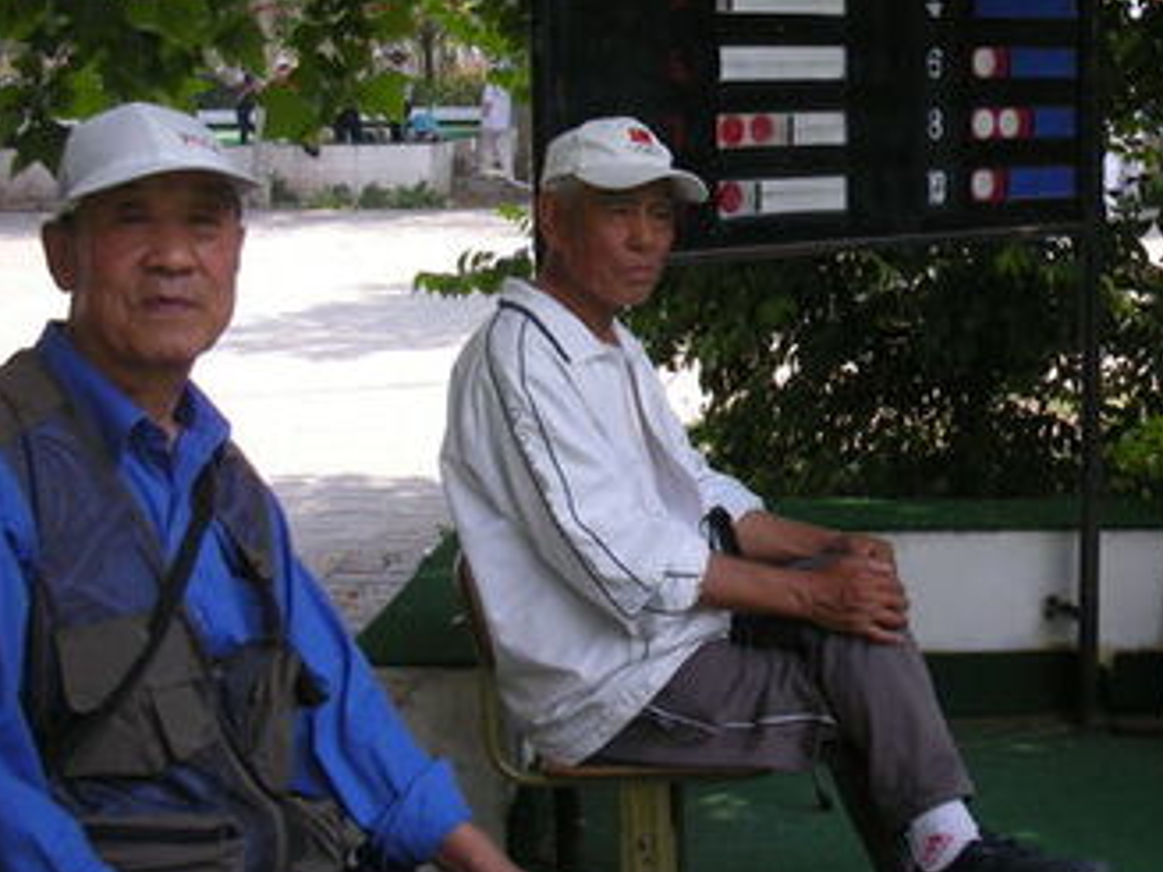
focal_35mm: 64
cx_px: 855
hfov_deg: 29.8
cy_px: 383
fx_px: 2150
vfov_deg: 22.9
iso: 50
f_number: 2.8
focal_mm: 5.8
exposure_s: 1/267
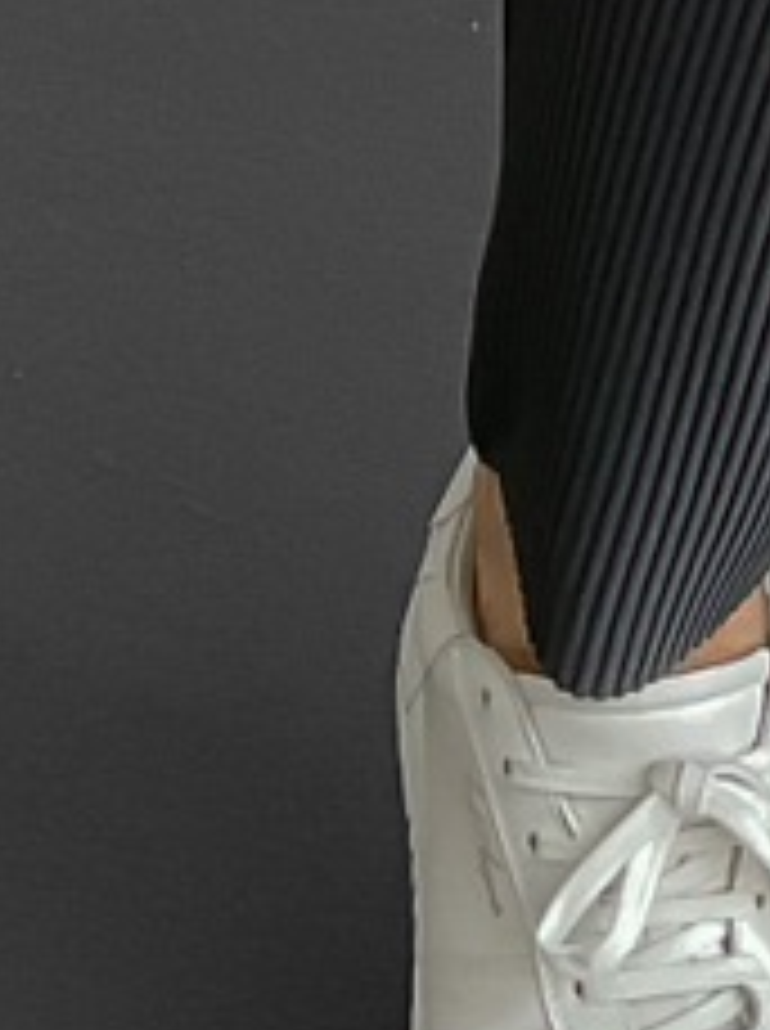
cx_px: 1225
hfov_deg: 7.2
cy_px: -990
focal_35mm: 203
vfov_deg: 9.2
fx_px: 6038
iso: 40
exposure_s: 1/120
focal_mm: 3
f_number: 1.8
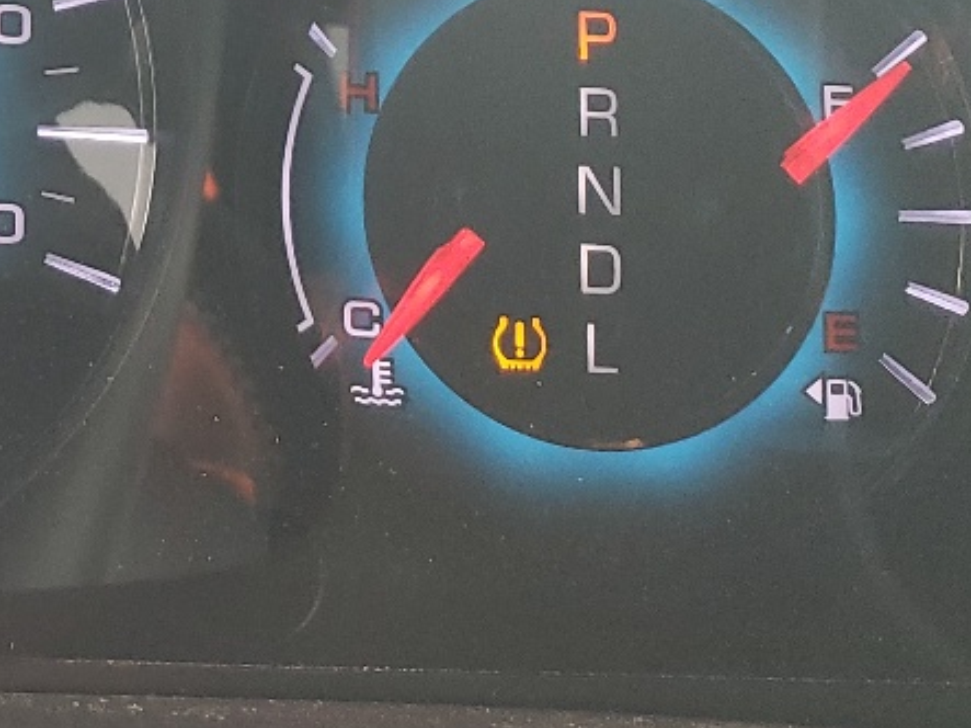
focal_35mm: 94
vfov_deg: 15.3
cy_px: -53
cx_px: -421
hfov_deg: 18.8
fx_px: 2636
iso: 115
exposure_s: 1/50
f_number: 1.5
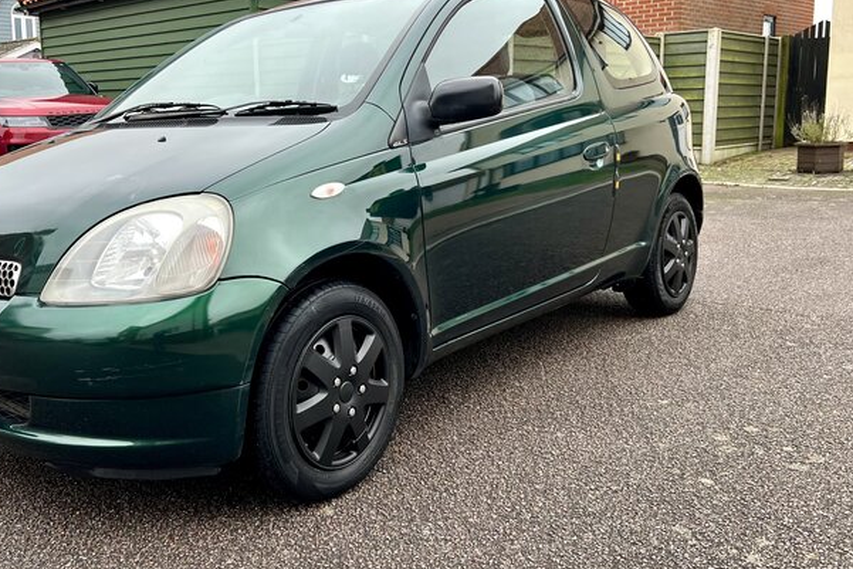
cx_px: 319
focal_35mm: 36
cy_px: 236
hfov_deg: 52.5
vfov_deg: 36.8
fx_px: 853
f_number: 1.5
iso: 64
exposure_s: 1/121
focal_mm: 5.7
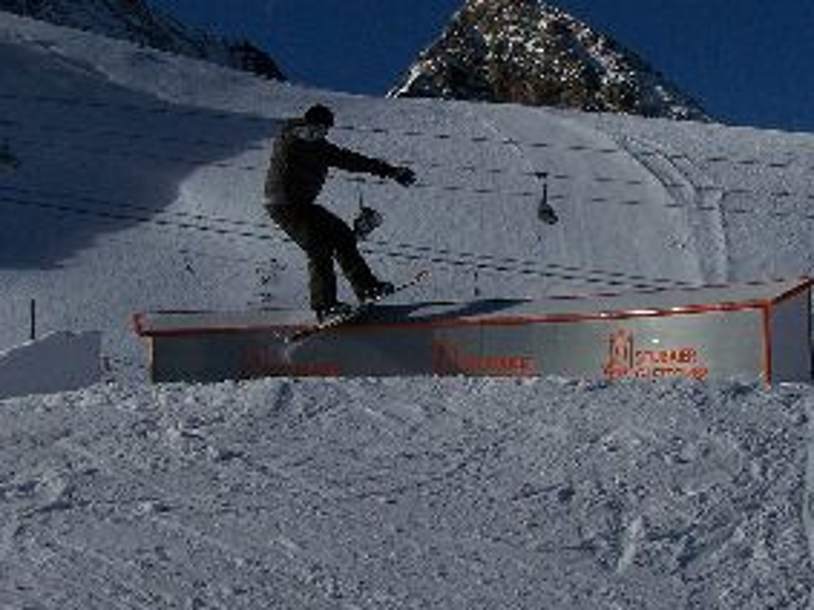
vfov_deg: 17.1
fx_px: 2021
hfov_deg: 22.7
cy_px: 253
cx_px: 523
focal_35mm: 86
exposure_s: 1/1600
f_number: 5.6
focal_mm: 6.3
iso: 80
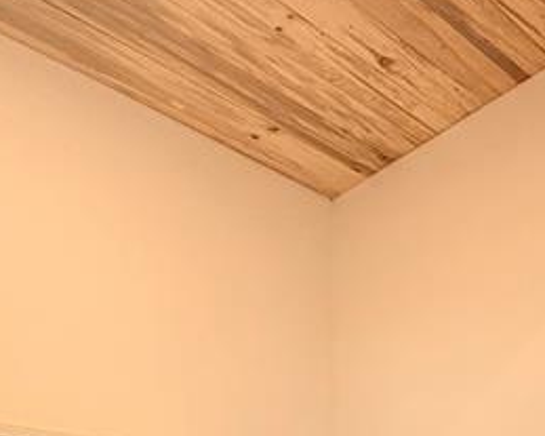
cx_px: 585
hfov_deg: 31.3
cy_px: 645
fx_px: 871
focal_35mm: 54
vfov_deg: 23.0
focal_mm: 2.22
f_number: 2.2
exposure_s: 1/120
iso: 160
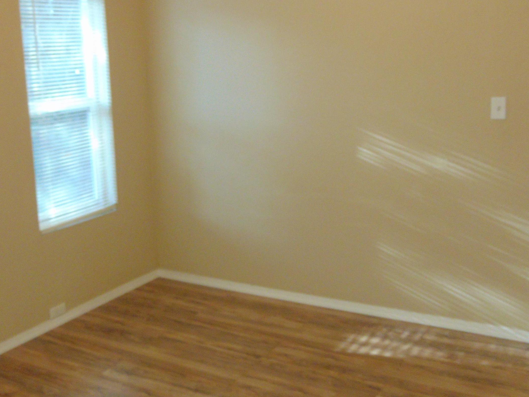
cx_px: 200
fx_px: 672
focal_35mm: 44
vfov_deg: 32.9
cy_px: 186
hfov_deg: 42.6
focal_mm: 5.4
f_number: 3.1
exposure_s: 1/30
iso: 250
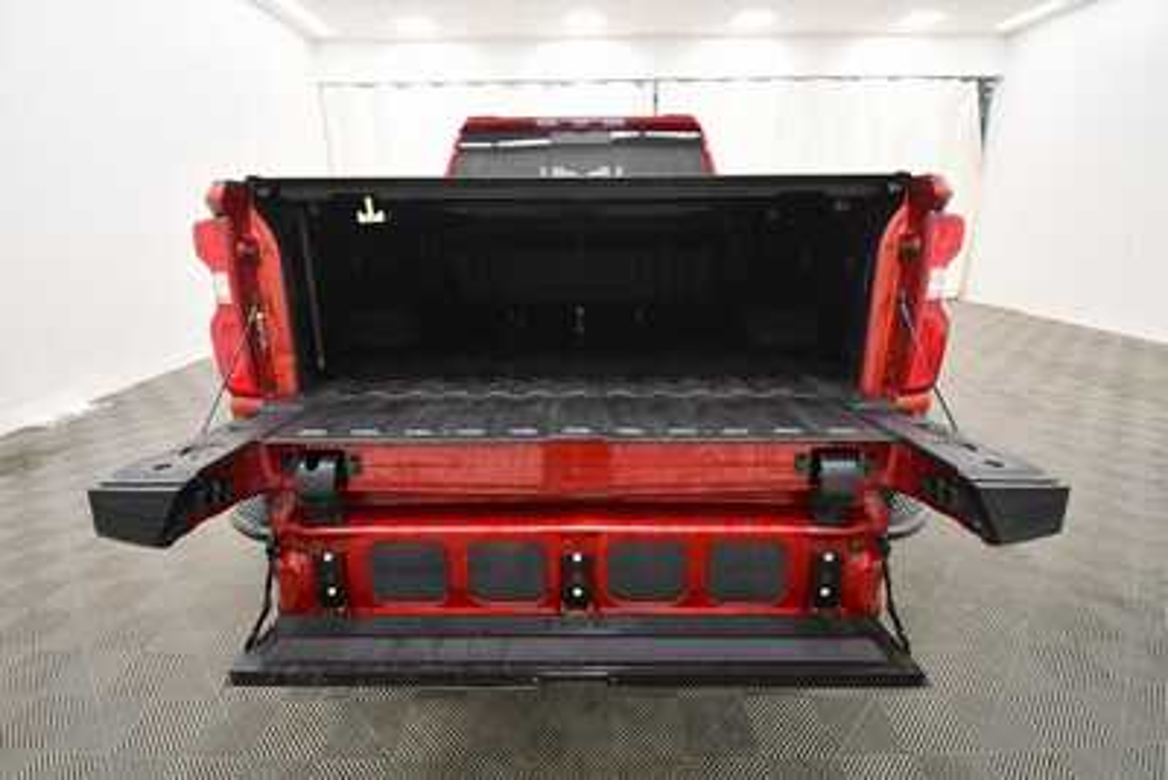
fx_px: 519
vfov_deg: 73.8
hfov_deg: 96.7
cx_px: 584
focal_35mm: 16
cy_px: 390
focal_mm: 11
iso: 1250
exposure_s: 1/125
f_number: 4.8
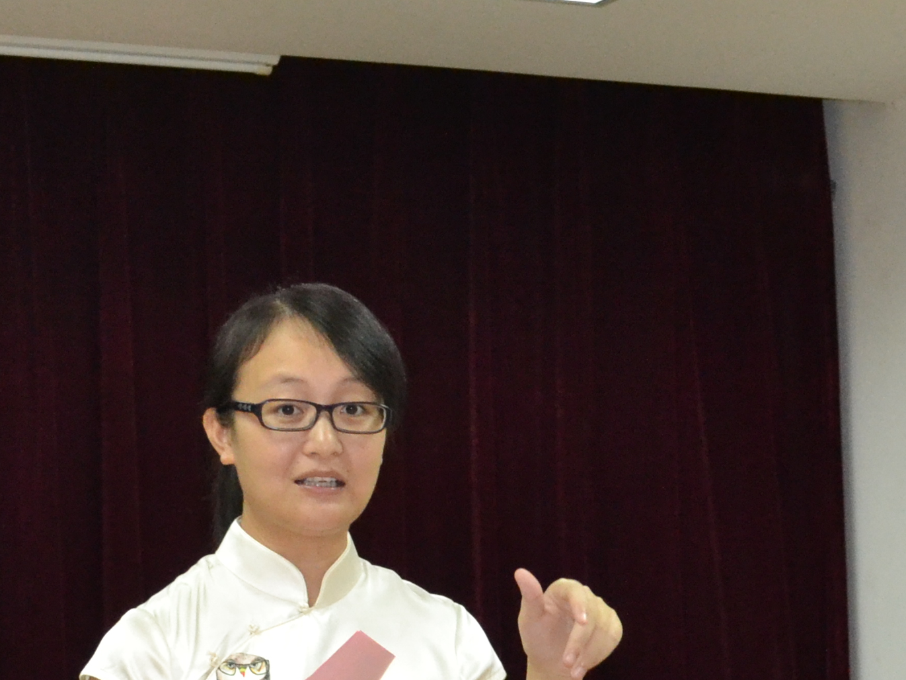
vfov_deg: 11.5
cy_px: 846
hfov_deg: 15.6
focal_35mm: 126
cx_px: 432
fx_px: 3299
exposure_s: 1/60
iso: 2500
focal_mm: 26
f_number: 4.2
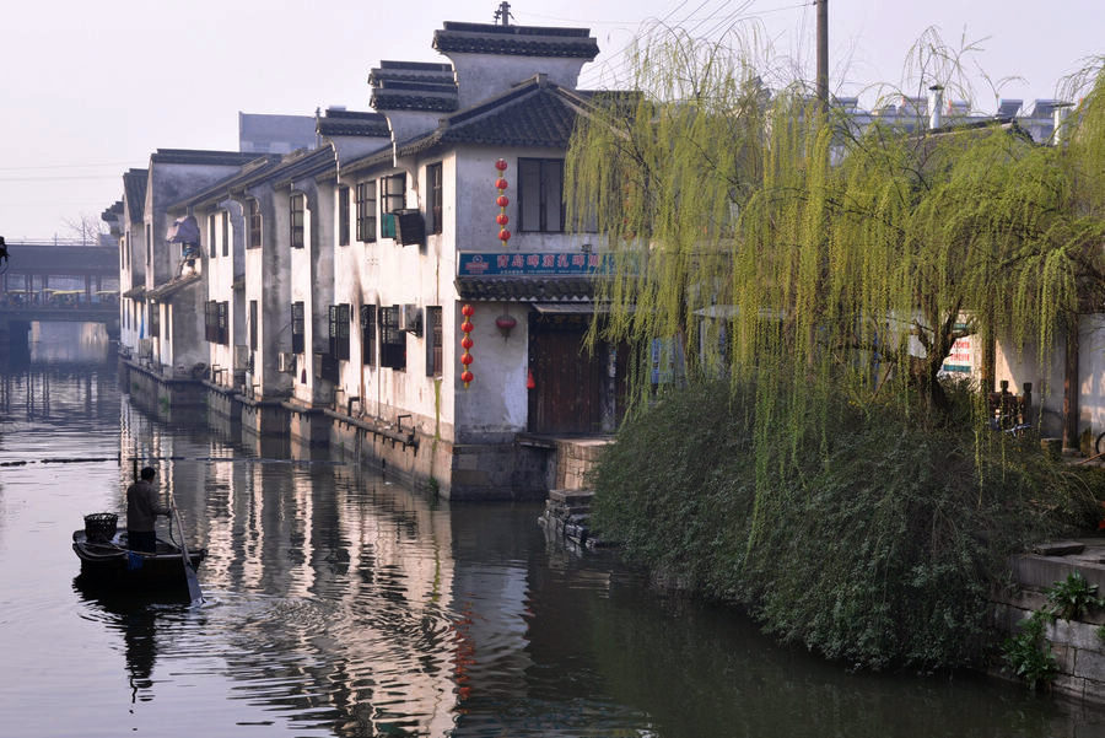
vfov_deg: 20.2
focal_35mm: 68
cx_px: 552
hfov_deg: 29.9
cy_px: 369
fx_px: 2073
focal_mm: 45
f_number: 11
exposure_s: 1/80
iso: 200
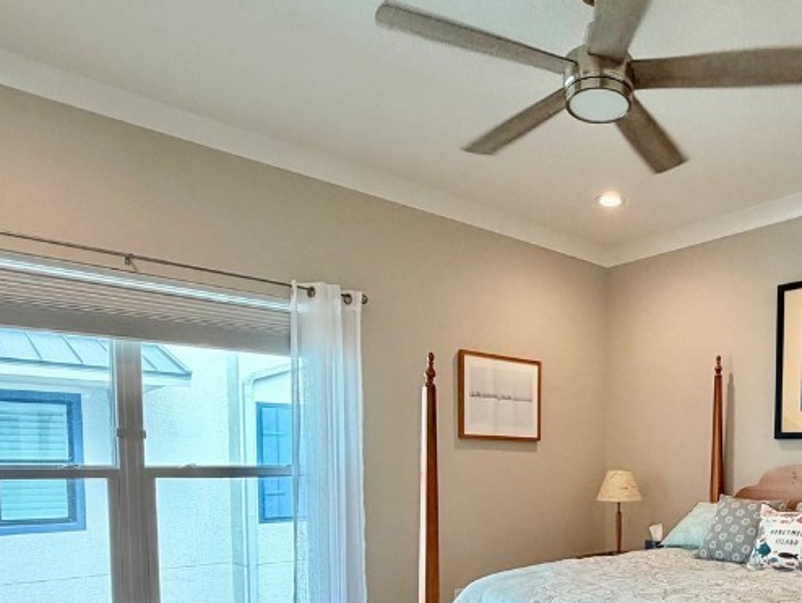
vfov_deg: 45.4
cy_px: 497
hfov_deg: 58.3
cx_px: 607
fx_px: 672
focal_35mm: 29
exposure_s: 1/120
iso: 160
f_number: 2.2
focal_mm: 2.22
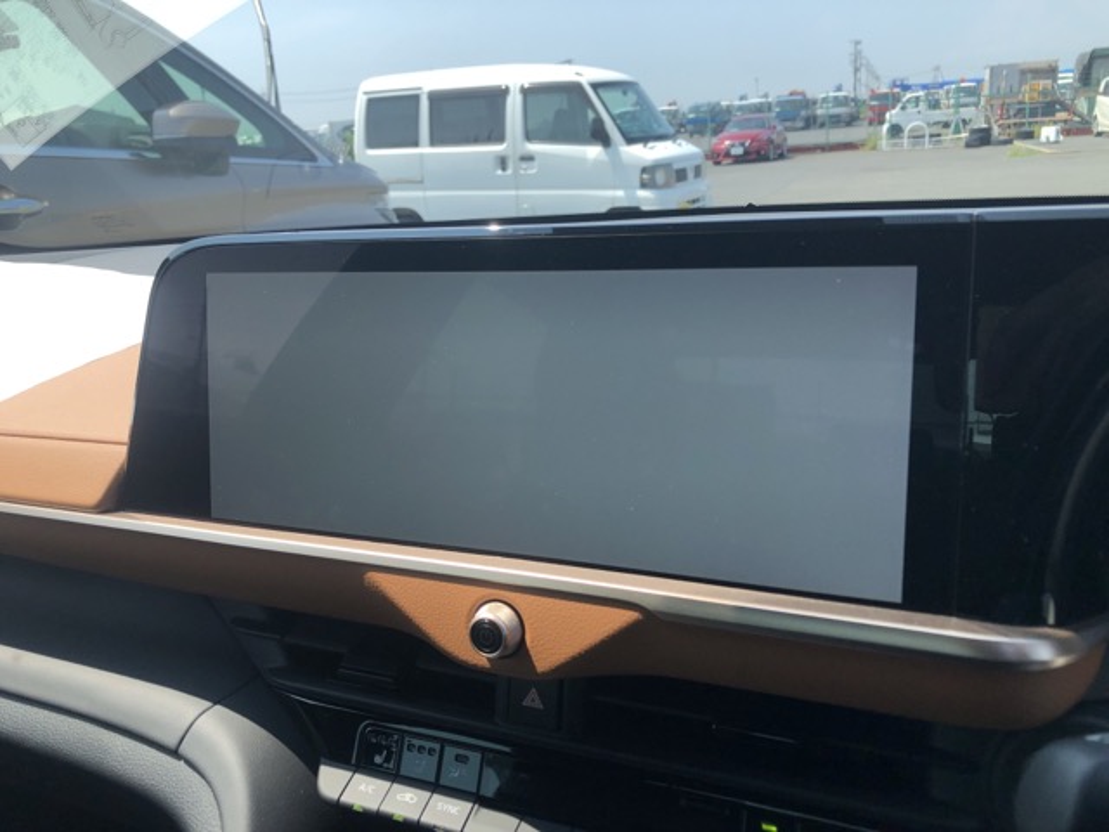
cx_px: 554
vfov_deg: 49.7
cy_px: 416
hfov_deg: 63.4
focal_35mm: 28
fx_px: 897
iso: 20
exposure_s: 1/889
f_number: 1.8
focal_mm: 3.99
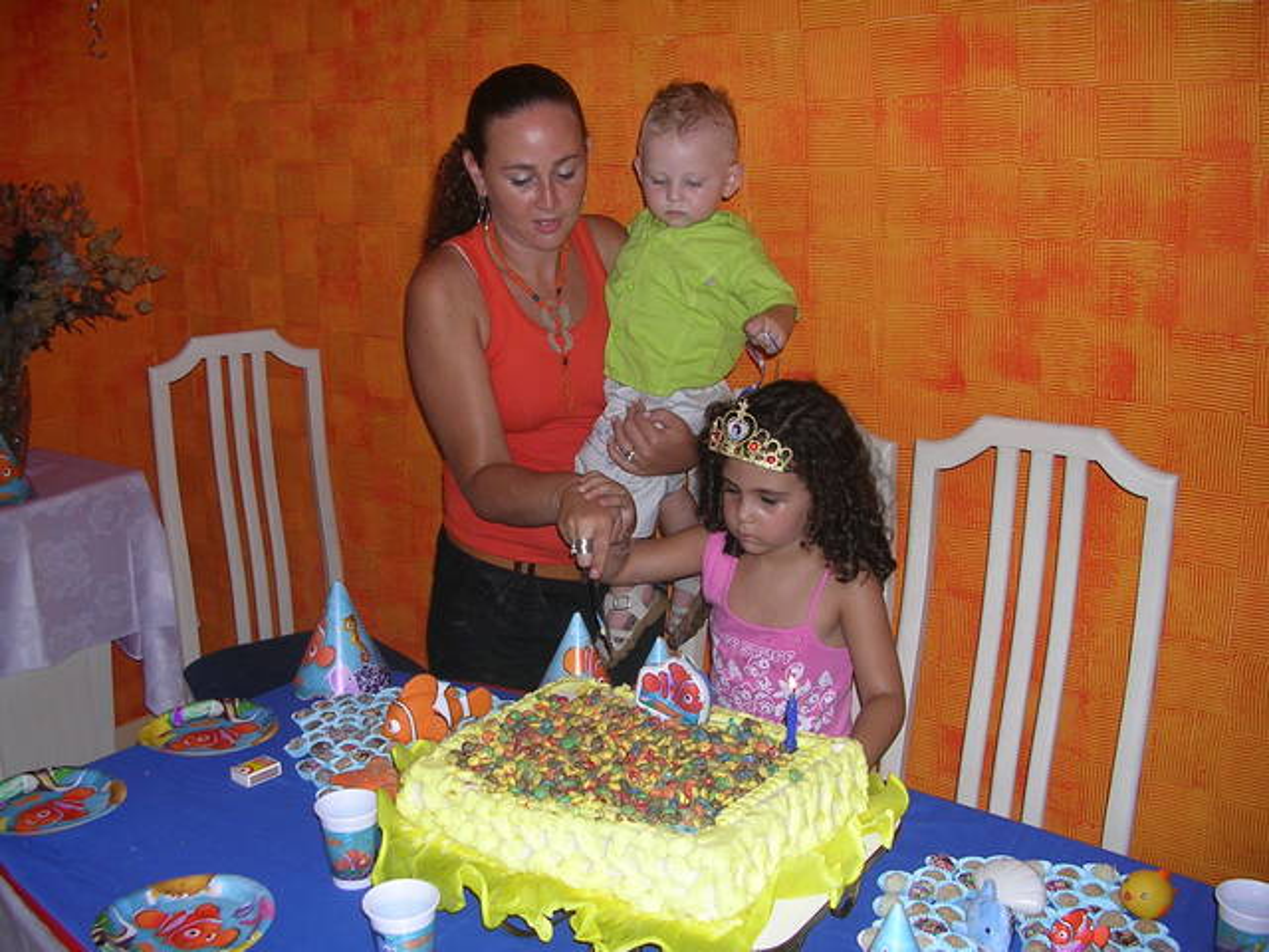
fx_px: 1393
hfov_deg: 49.0
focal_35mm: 38
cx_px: 634
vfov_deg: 37.7
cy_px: 476
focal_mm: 5.8
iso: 53
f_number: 2.8
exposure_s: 1/60.1
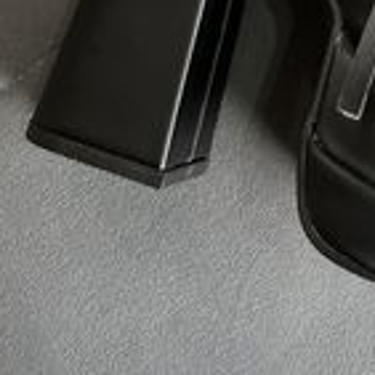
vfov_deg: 18.0
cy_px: -169
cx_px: 426
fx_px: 1066
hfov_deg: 19.0
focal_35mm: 87
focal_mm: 5.1
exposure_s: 1/60
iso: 250
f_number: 1.6
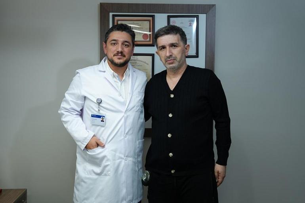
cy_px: 102
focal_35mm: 39
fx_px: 330
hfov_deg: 49.6
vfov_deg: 34.2
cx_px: 152
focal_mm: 39
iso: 320
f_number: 3.5
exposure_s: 1/100
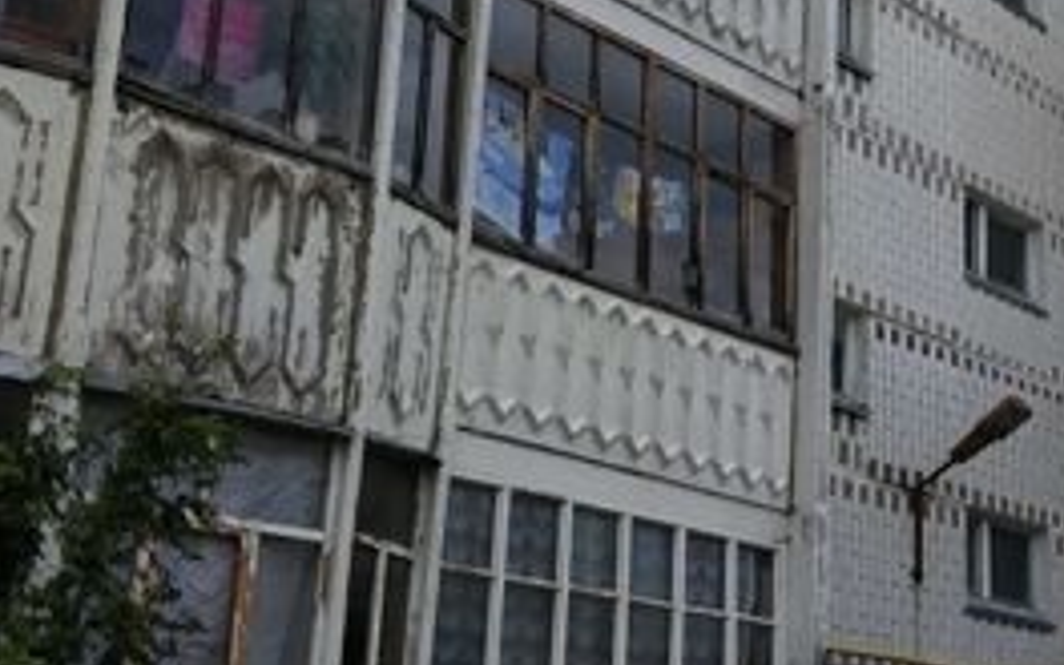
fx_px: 1566
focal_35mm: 54
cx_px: 826
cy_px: 302
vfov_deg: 24.0
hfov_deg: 36.5
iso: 100
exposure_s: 1/978
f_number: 2
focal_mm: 3.57
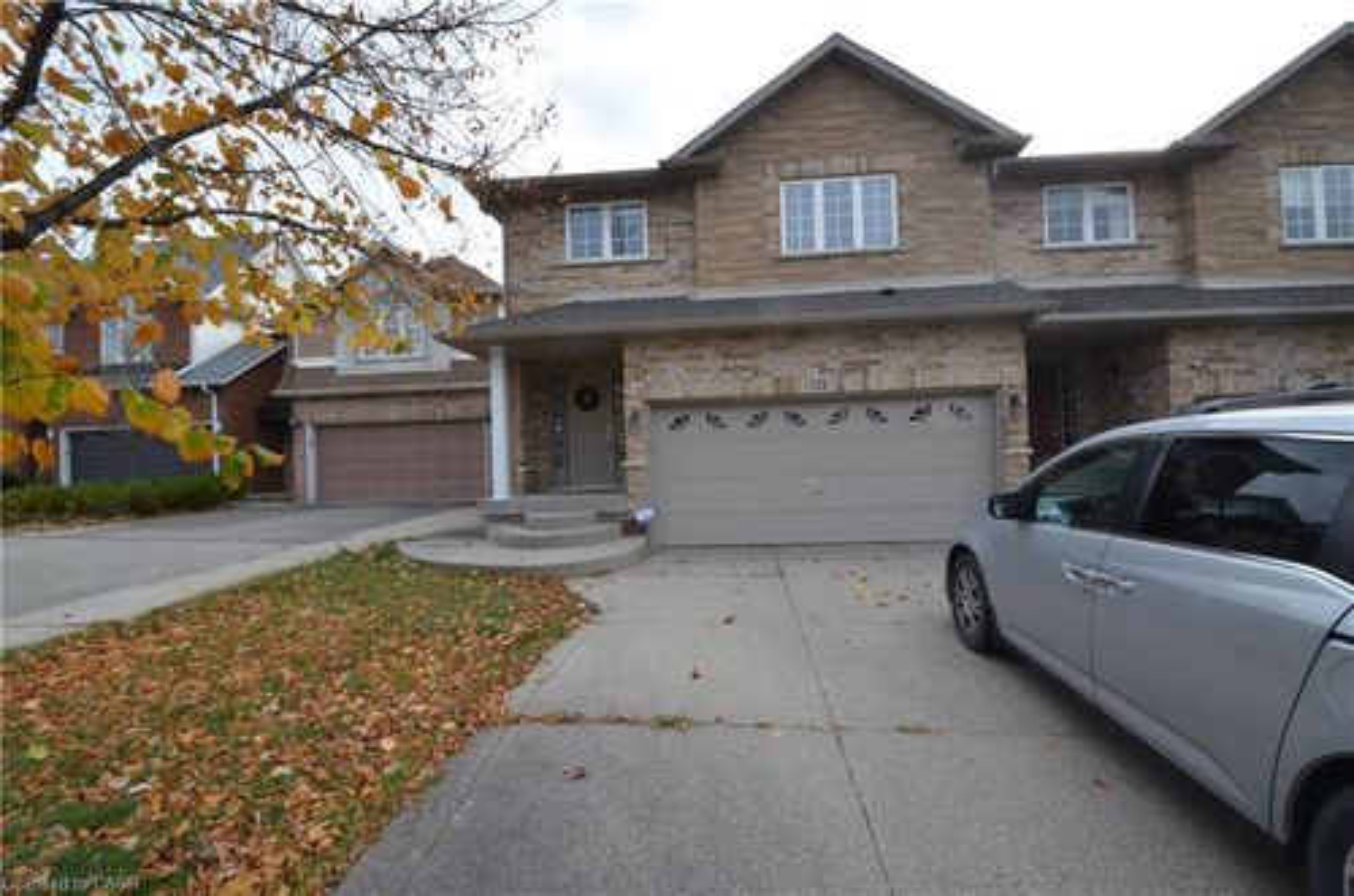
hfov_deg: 100.5
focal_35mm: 15
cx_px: 677
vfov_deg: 77.1
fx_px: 563
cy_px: 448
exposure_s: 1/320
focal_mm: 10
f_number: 9
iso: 320
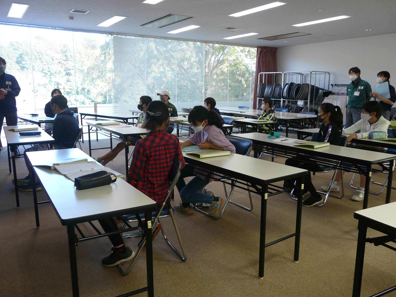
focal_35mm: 29
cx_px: 201
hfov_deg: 61.7
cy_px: 150
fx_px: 332
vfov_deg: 48.2
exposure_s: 1/30
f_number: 2.8
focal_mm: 4.6
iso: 100
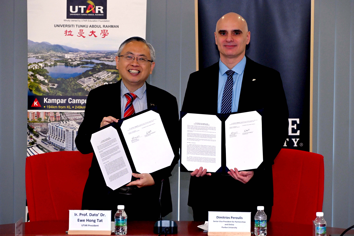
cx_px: 177
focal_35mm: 114
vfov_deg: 12.0
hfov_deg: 17.9
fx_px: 1121
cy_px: 118
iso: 1000
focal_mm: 76
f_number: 5.3
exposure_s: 1/125
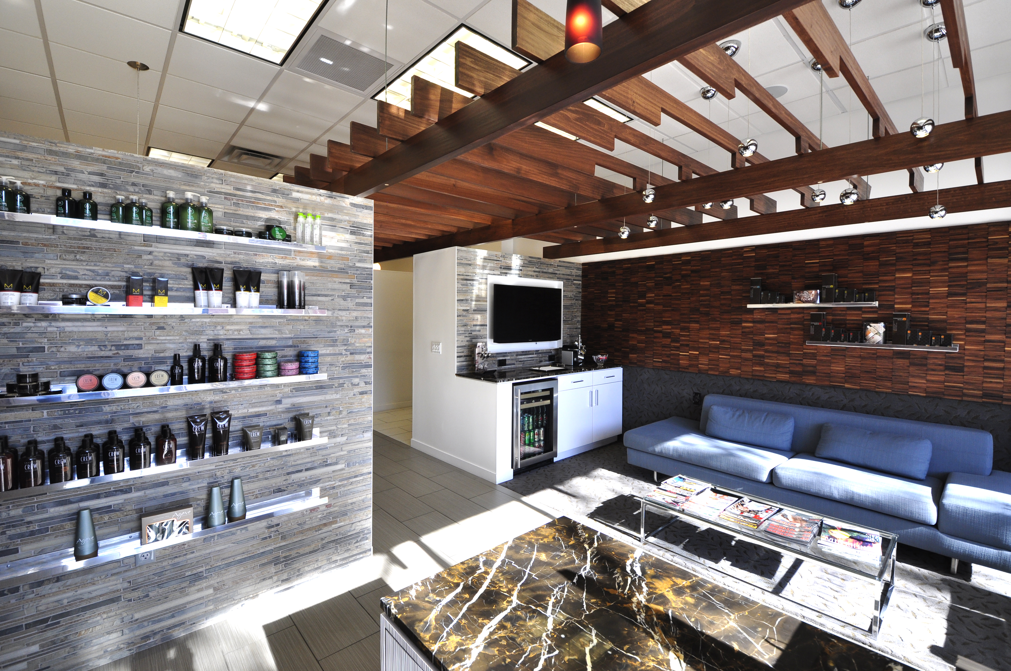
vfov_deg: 77.2
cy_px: 336
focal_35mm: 15
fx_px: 421
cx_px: 506
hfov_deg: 100.5
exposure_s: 1/60
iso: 320
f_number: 6.3
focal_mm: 10
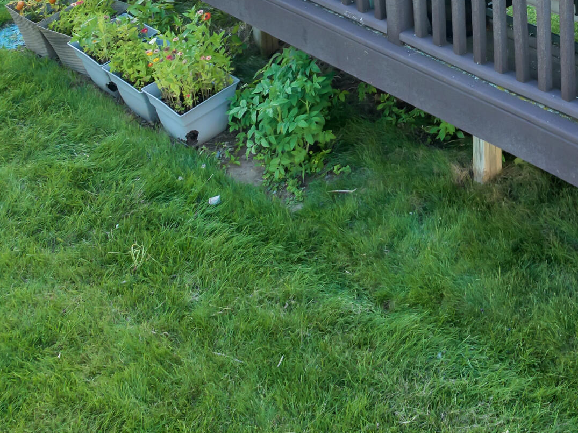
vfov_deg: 21.3
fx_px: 1118
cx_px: 625
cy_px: 15
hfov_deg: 26.8
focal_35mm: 67
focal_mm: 12.29
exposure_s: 1/160
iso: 160
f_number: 2.8
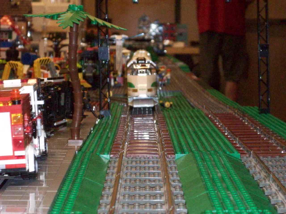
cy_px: 107
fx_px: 917
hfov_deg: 17.7
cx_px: 143
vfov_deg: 13.3
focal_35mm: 111
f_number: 5.2
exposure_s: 1/128
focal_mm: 18.6
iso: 800
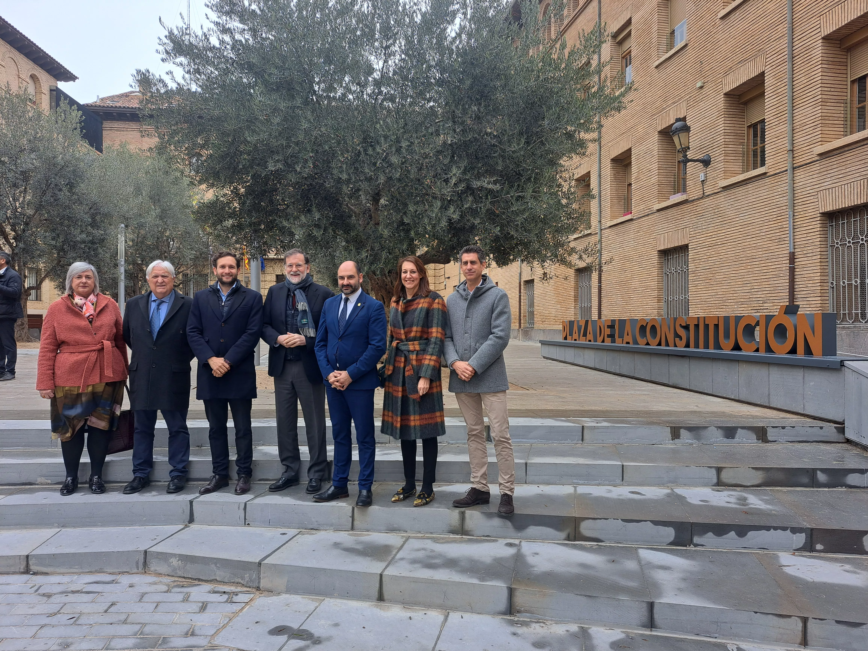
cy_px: 326
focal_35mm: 24
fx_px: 602
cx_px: 434
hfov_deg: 71.6
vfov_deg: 56.8
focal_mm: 5.23
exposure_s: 1/260
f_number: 1.8
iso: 50
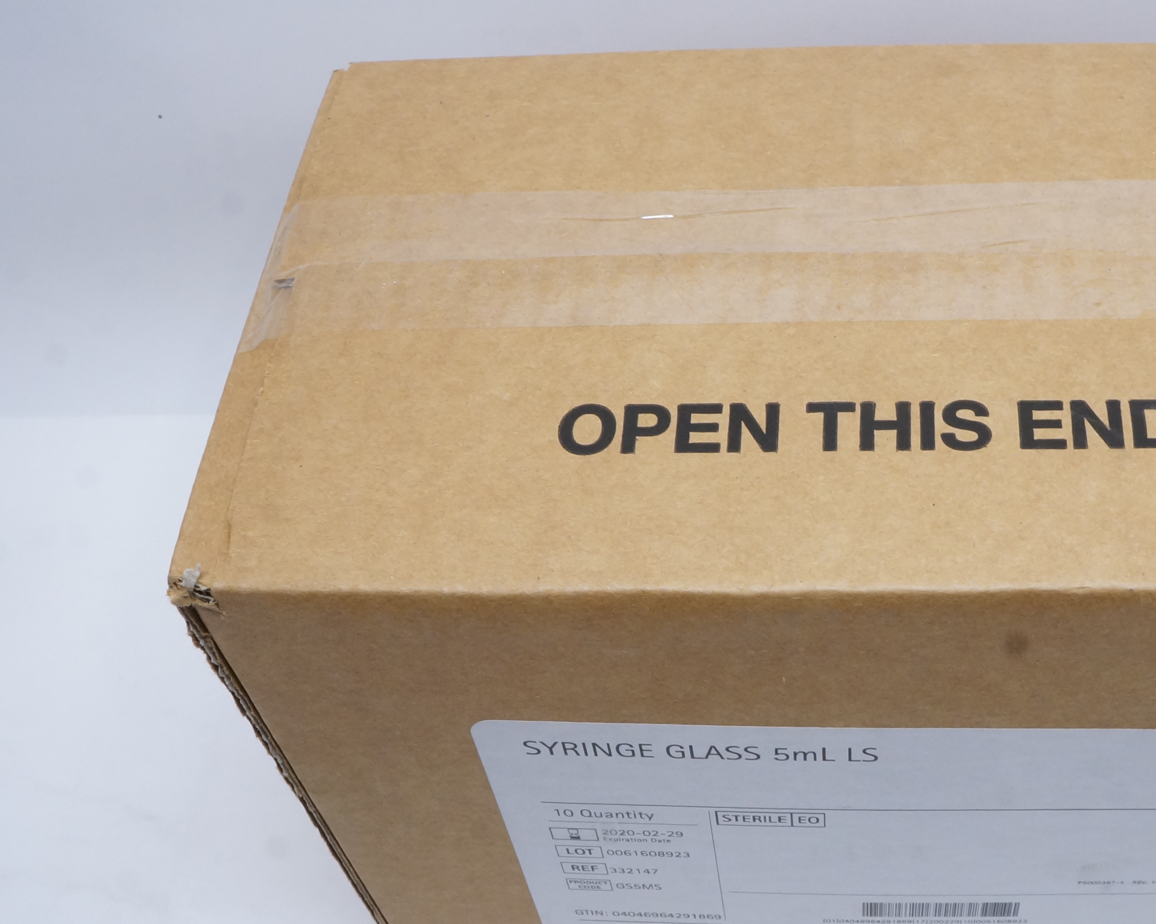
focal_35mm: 46
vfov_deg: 32.6
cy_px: 553
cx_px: 883
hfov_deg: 39.1
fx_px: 1574
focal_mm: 18
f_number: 14
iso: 800
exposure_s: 1/13
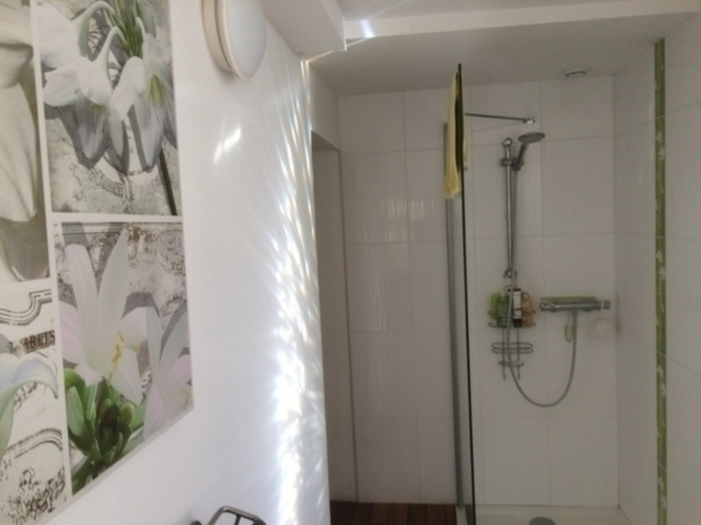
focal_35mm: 29
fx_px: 587
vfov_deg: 48.2
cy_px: 262
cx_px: 350
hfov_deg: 61.7
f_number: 2.2
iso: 50
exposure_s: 1/50
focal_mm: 4.15
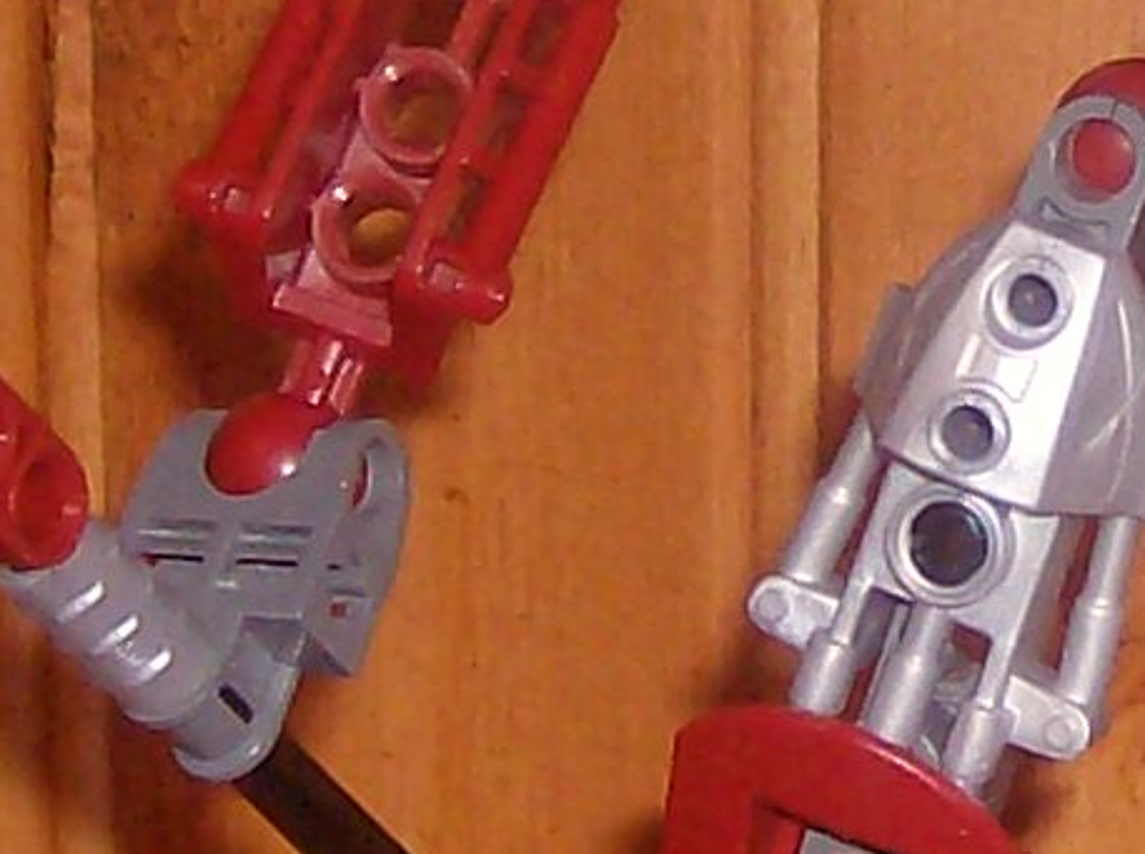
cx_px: 1338
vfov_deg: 6.9
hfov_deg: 9.2
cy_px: 25
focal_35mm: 214
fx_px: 7066
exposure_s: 1/66.6
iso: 200
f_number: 2.9
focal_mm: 6.4
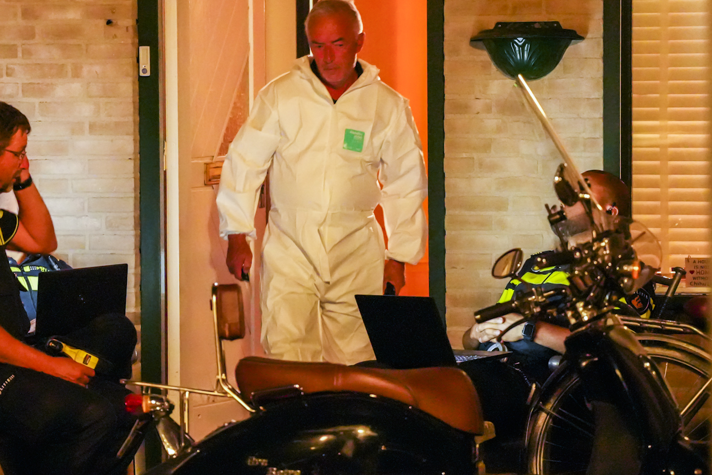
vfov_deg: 5.7
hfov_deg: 8.6
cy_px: 208
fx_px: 4746
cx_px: 294
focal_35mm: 240
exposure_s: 1/50
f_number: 2.8
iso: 20000
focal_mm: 162
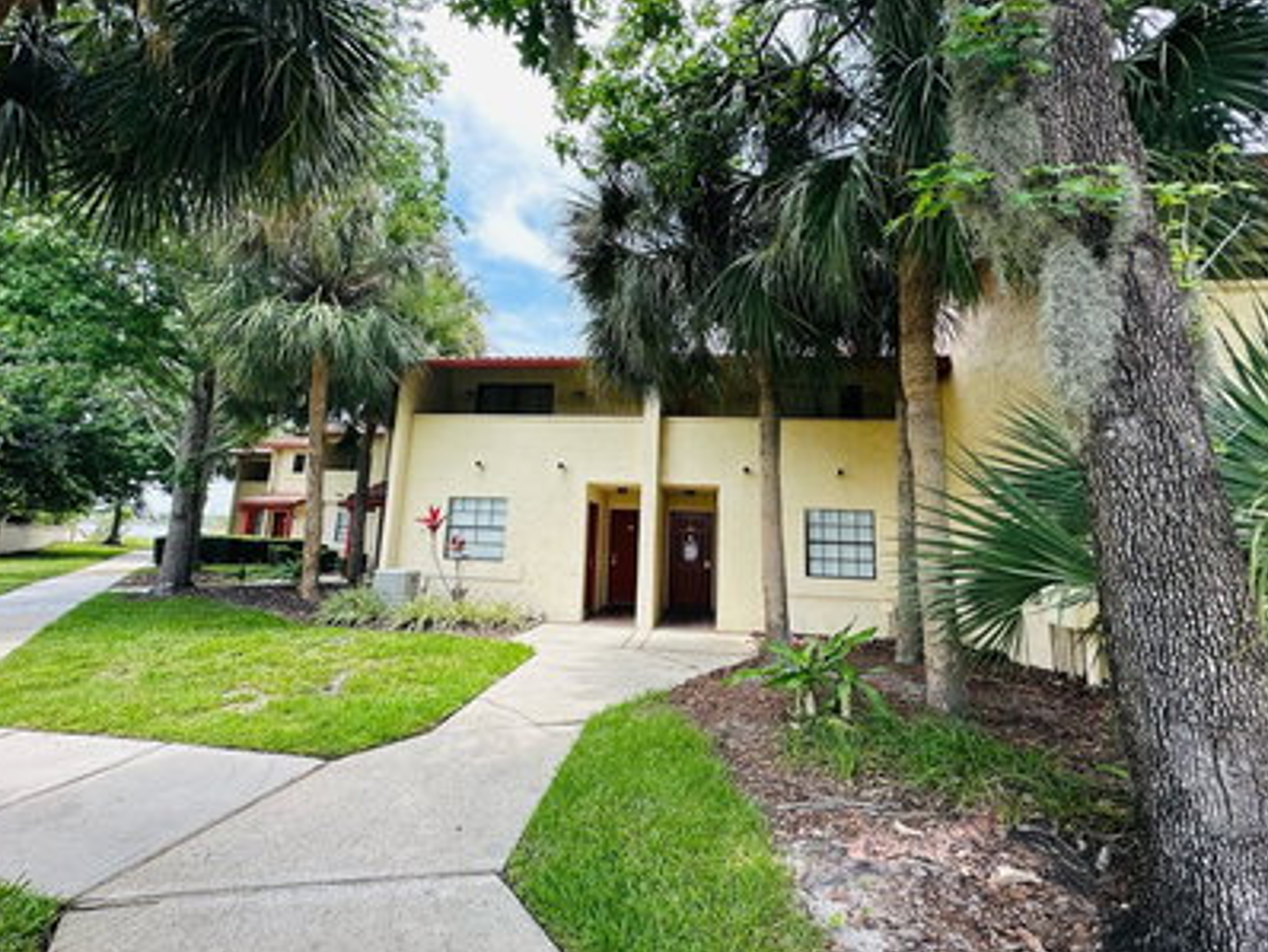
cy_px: 449
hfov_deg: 98.1
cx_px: 636
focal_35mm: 15
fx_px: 550
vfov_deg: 81.7
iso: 40
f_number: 2.2
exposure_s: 1/629
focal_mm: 2.22
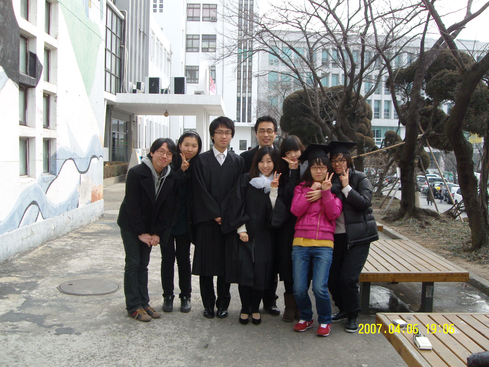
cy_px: 184
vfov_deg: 38.7
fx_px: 523
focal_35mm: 37
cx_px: 244
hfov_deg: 50.1
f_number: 2.8
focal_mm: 6.2
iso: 80
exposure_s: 1/320
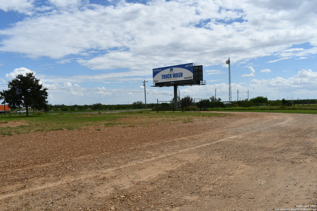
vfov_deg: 47.9
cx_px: 158
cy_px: 106
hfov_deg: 67.4
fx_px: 238
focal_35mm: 27
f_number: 10
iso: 100
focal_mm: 18
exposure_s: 1/400
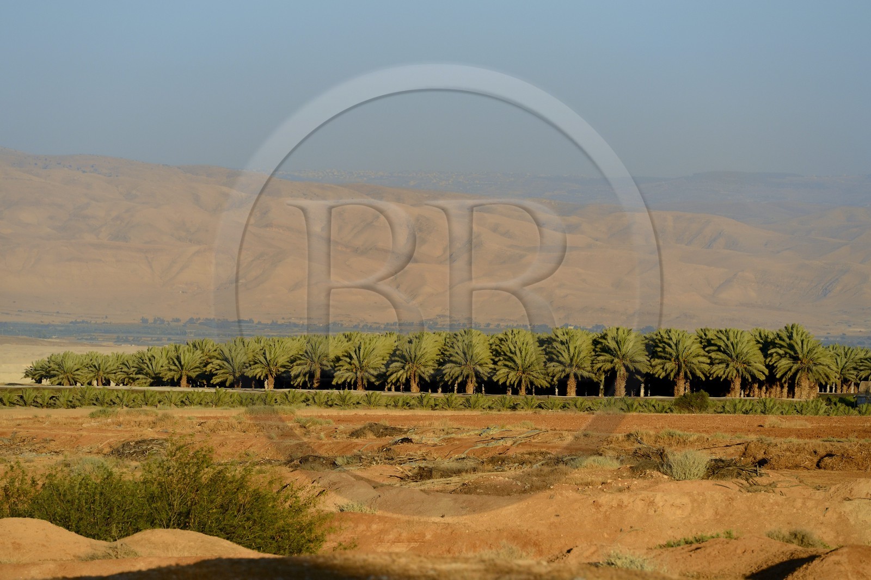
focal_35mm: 200
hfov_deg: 10.3
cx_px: 436
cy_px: 290
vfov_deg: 6.9
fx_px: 4838
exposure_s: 1/1600
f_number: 5.6
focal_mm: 200
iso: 400
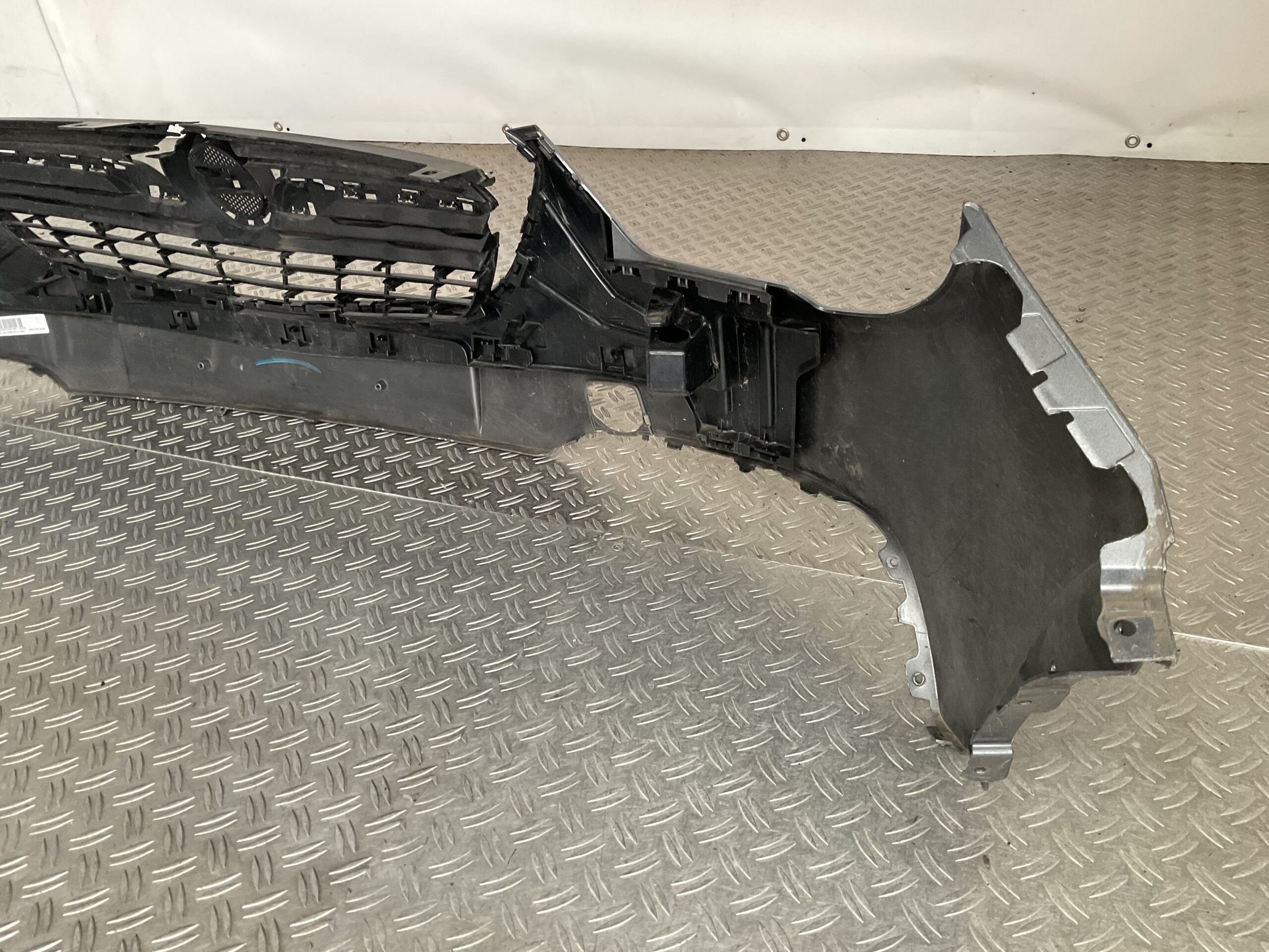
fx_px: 1063
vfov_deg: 48.2
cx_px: 634
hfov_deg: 61.7
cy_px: 476
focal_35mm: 29
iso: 100
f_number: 1.8
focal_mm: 3
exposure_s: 1/50
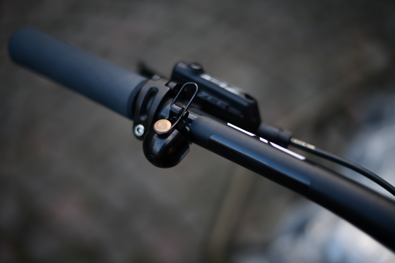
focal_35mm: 50
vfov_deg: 27.0
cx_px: 198
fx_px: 549
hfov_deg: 39.6
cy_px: 132
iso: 100
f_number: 1.4
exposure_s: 1/200
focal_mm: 50
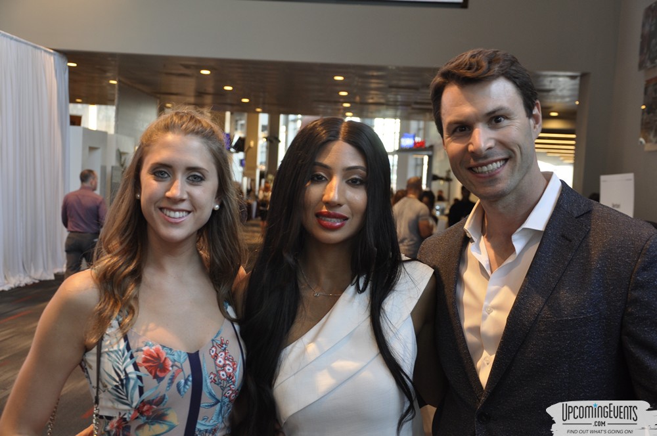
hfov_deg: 41.2
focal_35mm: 48
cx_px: 328
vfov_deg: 28.0
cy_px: 218
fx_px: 875
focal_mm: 32
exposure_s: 1/25
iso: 400
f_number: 5
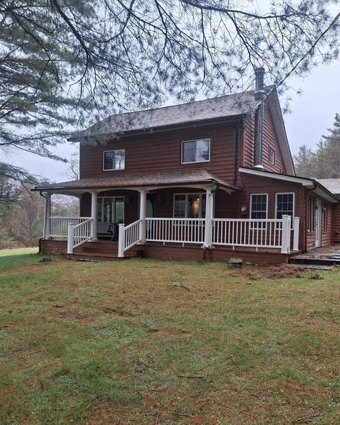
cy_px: 223
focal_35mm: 27
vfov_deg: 64.0
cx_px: 173
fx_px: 340
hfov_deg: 53.2
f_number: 1.8
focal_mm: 4.69
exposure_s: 1/439
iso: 32
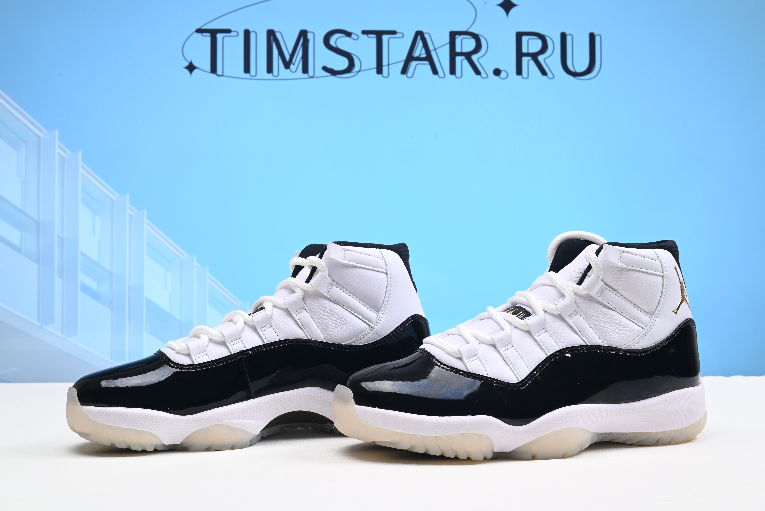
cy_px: 256
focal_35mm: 41
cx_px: 382
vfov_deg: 32.7
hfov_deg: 47.4
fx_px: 872
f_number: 16
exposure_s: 1/2
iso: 100
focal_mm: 41
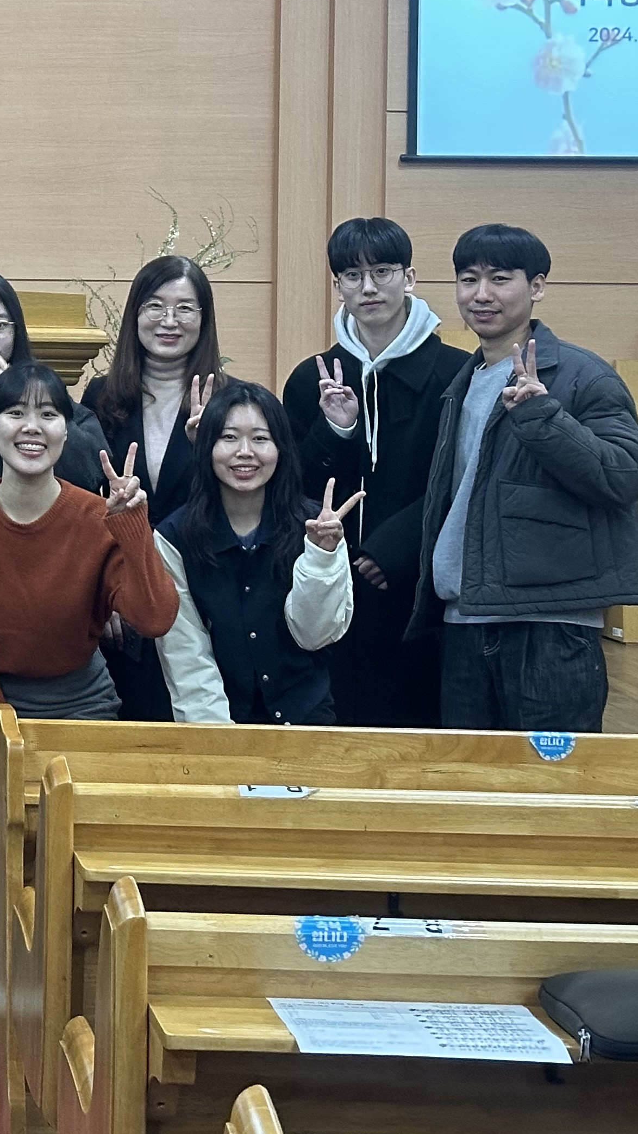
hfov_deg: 11.3
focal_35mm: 101
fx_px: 3039
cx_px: -448
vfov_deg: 21.0
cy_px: 318
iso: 200
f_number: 1.78
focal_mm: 6.86
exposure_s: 1/60
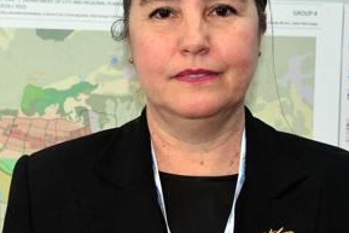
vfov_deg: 13.4
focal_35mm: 102
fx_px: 989
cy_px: 138
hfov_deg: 20.0
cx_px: 164
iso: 5000
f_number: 8
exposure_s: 1/160
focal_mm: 48
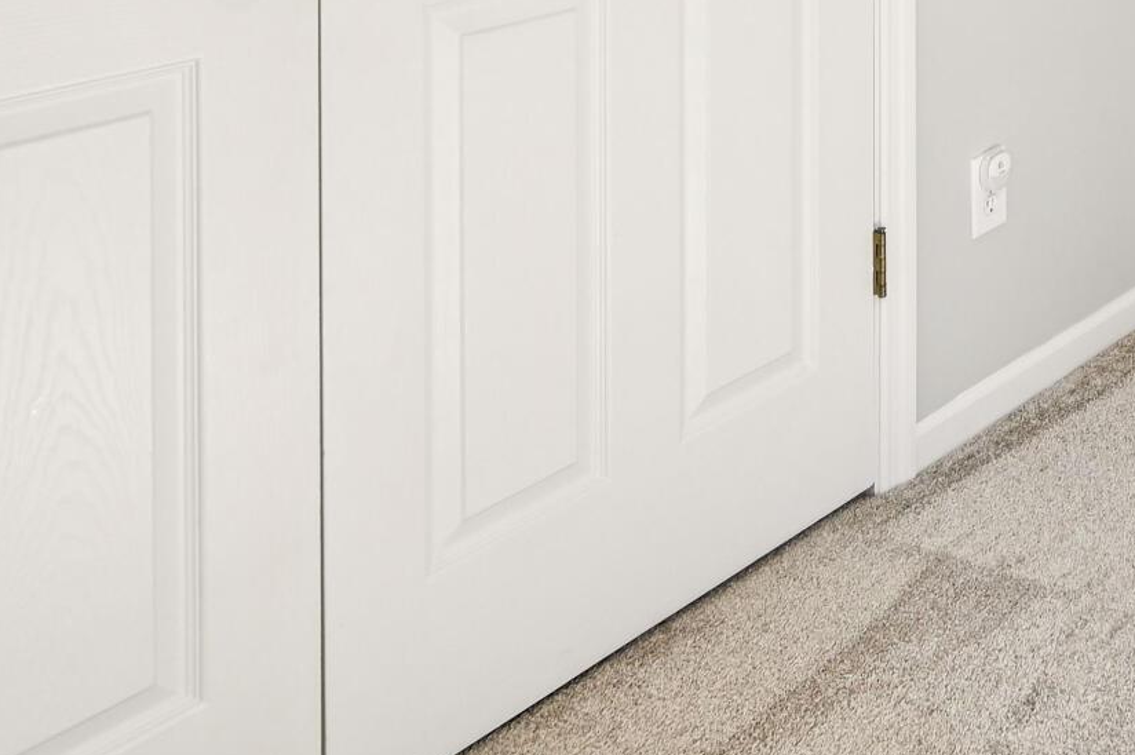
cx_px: 1388
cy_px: -353
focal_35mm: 51
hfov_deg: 31.9
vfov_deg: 22.2
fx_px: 1607
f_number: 4
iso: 400
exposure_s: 1/60
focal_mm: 14
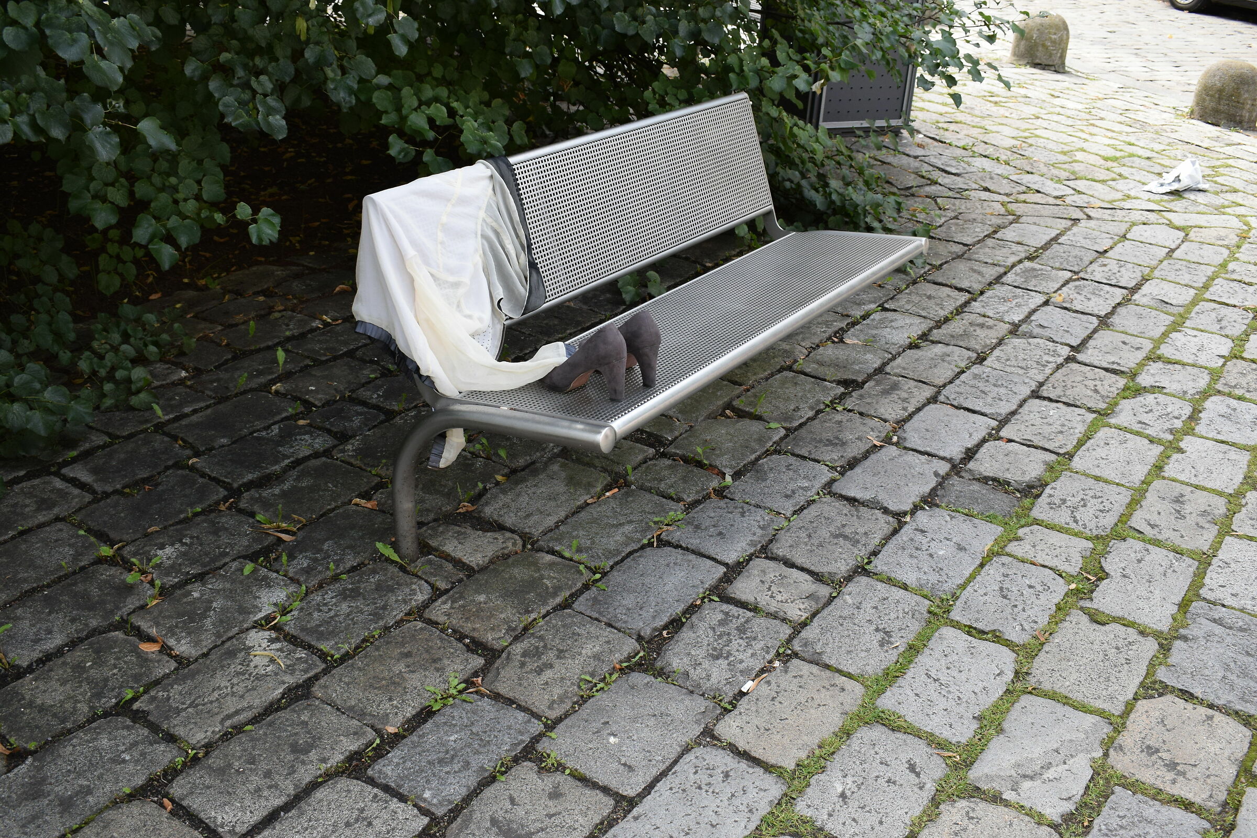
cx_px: 628
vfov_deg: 36.9
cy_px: 419
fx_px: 1257
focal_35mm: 36
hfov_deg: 53.1
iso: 400
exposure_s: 1/200
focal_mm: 24
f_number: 7.1
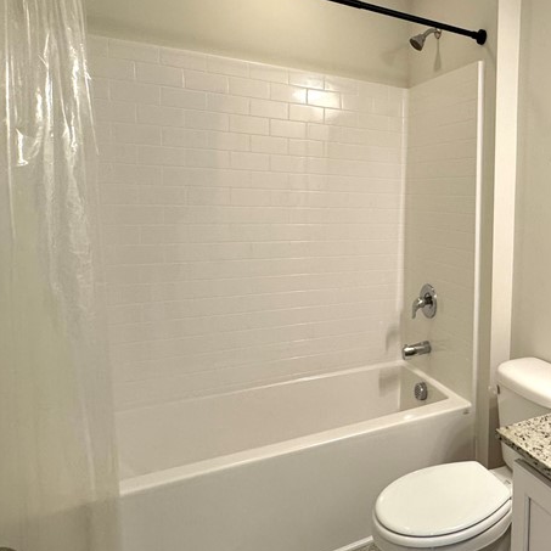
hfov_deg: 48.6
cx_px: 534
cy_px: 243
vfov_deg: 57.1
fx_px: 504
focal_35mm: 28
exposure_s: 1/120
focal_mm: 2.22
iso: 200
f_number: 2.2
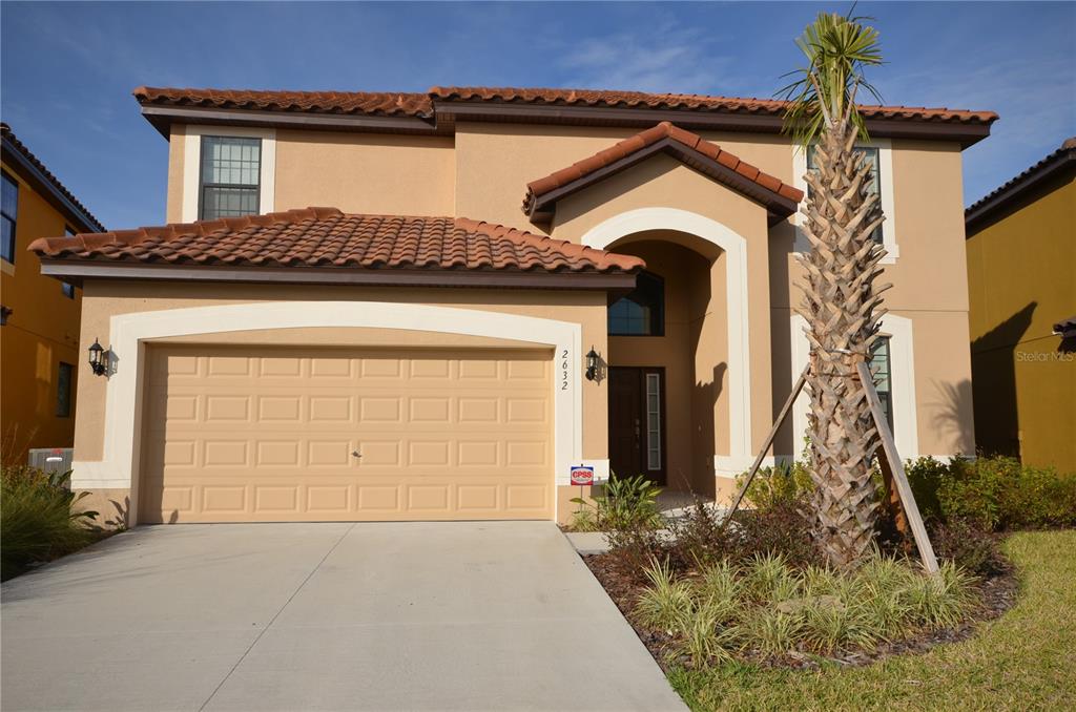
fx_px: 761
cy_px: 356
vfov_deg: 50.2
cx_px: 538
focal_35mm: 26
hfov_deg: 70.6
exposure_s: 1/250
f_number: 11
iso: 100
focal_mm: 17
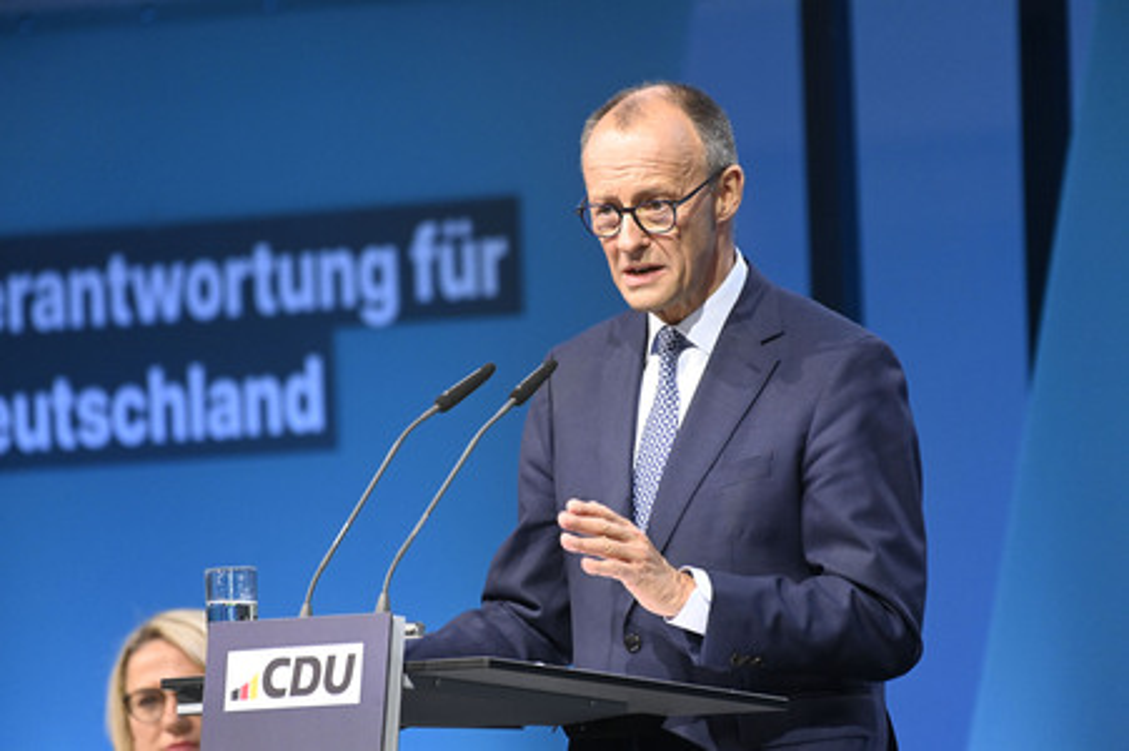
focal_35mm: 500
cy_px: 376
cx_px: 564
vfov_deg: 2.7
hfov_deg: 4.1
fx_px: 15669
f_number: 5.6
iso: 8000
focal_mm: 500
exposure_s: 1/500
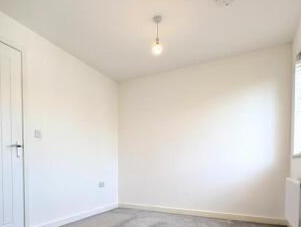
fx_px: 200
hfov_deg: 73.2
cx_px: 122
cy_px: 172
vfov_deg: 56.0
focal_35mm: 23
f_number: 1.7
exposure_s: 1/108
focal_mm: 2.02
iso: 53
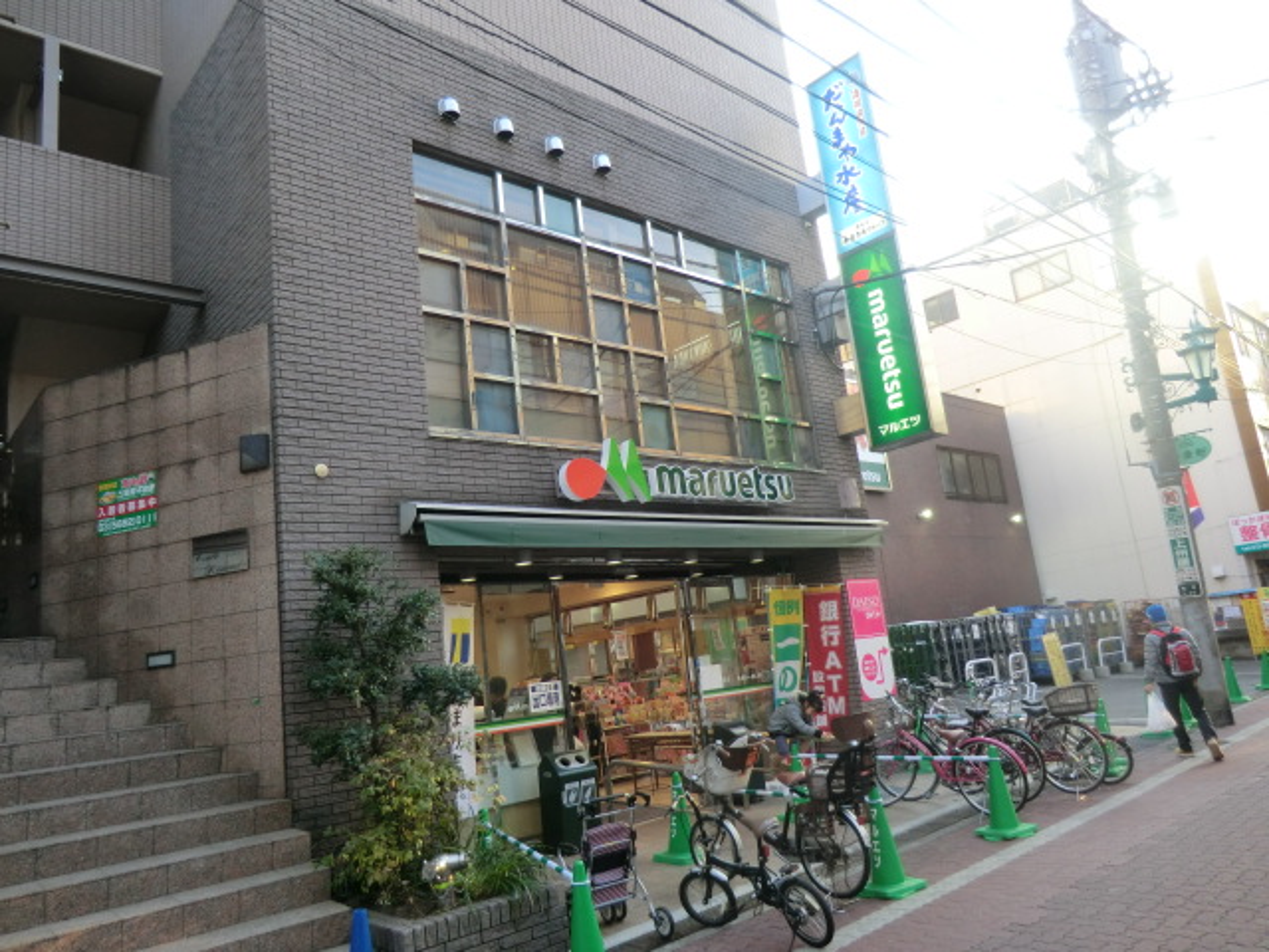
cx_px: 634
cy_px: 476
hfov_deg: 71.6
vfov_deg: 56.8
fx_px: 880
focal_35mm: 24
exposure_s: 1/60
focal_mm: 4.3
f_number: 3.2
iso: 80
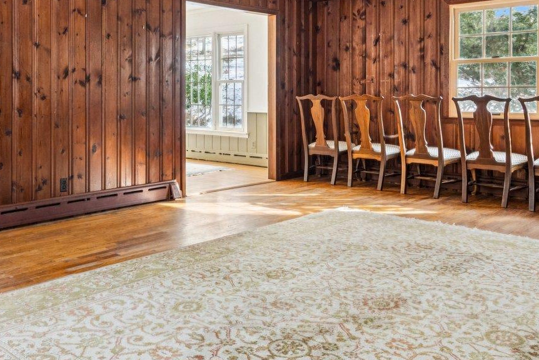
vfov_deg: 34.5
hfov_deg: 49.7
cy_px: 99
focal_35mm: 38
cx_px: 173
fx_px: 569
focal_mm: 16
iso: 640
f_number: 9
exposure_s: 1/13
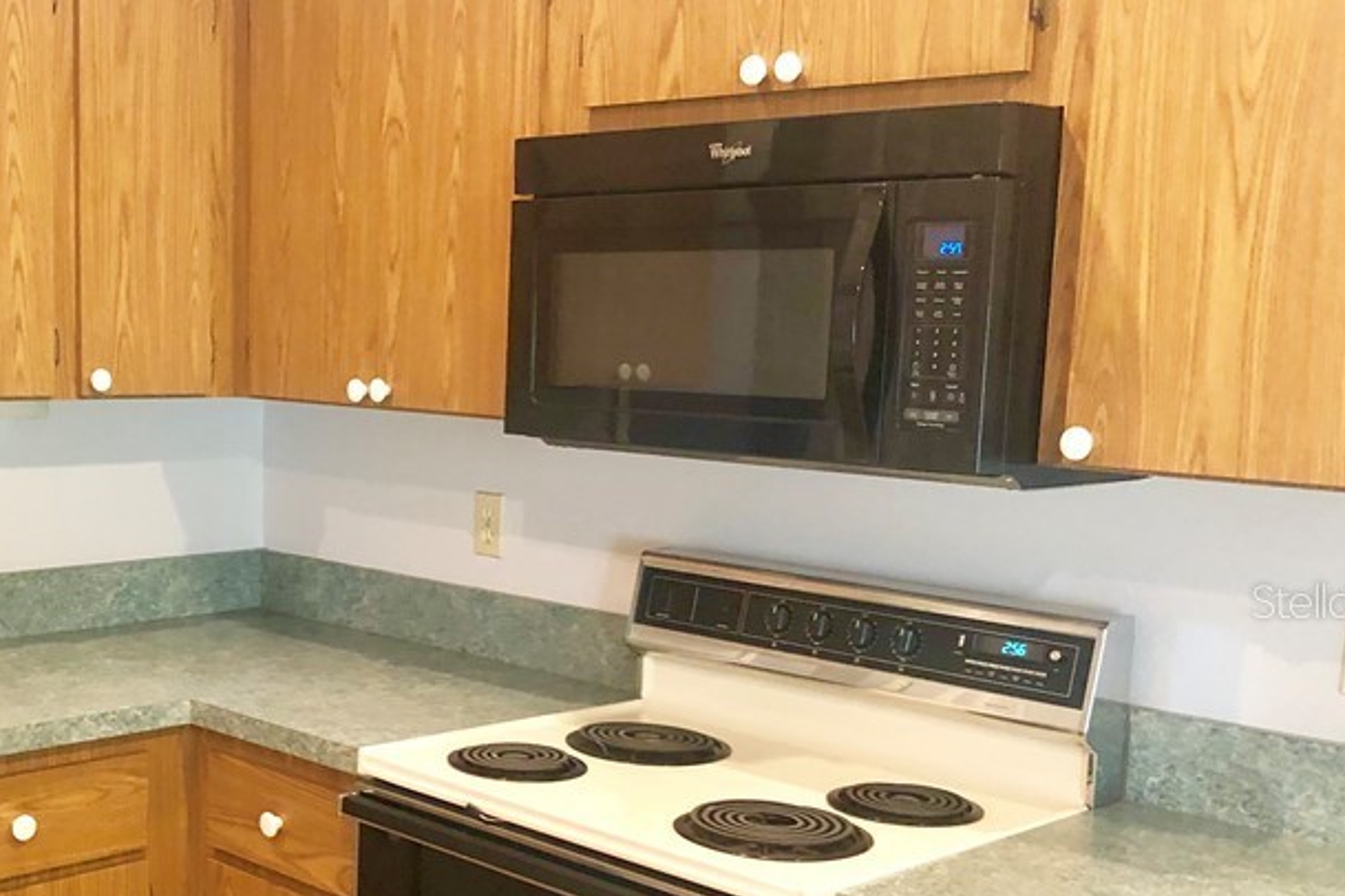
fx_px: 1831
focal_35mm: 49
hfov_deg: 39.2
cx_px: 329
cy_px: 600
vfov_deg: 27.4
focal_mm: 3.99
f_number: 1.8
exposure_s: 1/7
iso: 80
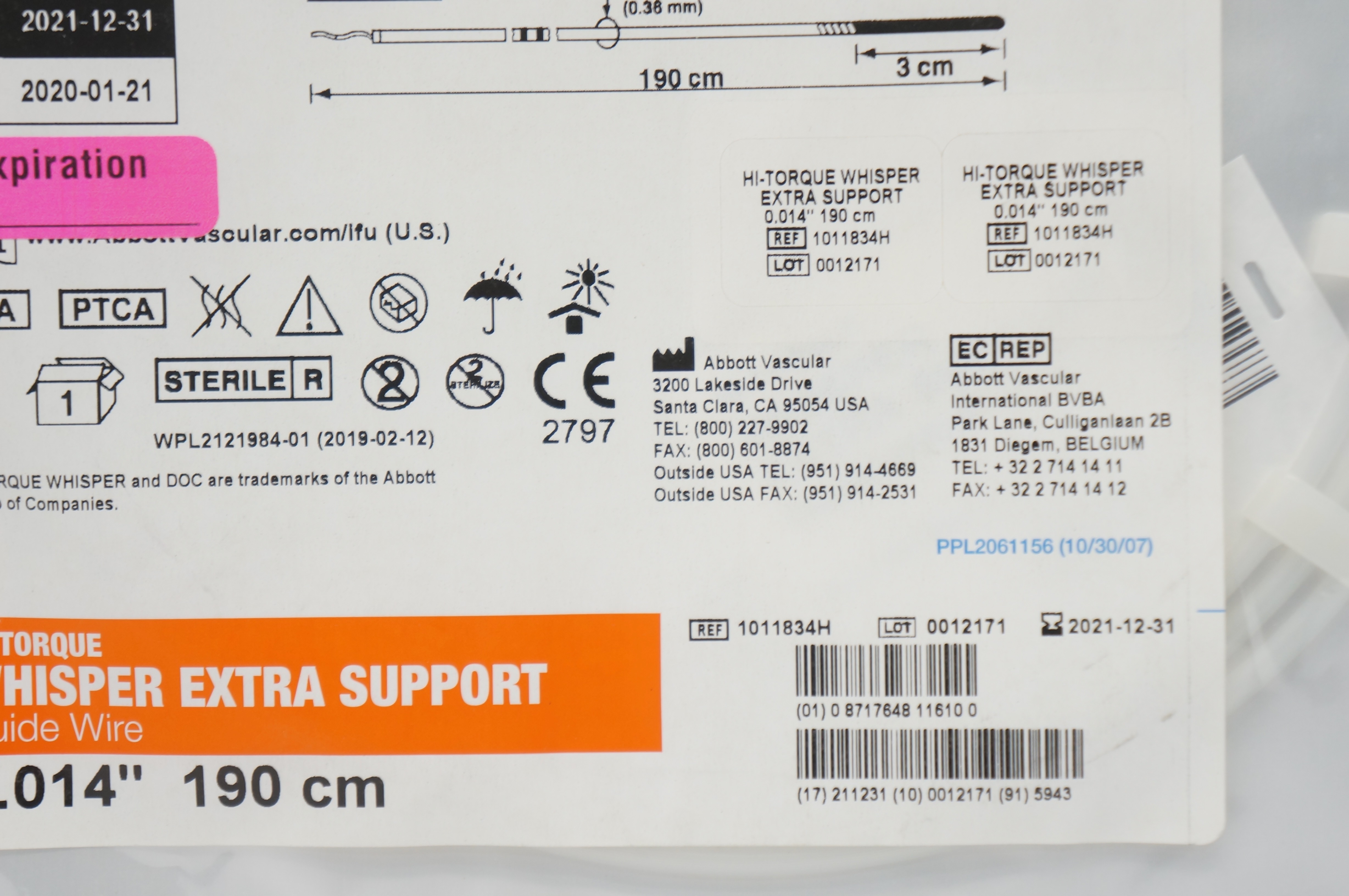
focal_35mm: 82
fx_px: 3088
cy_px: 448
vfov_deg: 16.5
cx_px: 674
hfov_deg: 24.6
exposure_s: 1/60
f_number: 5.6
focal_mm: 55
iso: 400
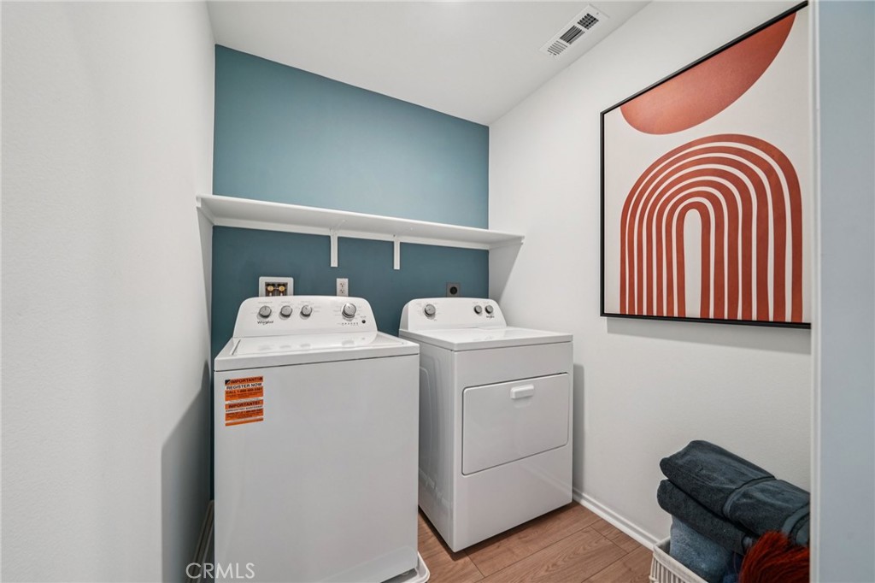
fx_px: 316
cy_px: 292
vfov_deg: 85.4
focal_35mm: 13
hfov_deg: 108.3
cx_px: 438
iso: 400
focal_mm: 13
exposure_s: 1/10
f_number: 8
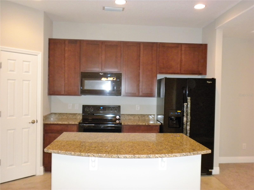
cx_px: 127
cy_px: 95
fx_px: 271
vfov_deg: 38.7
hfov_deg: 50.1
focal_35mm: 37
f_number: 3.5
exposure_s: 1/30
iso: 400
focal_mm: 6.6
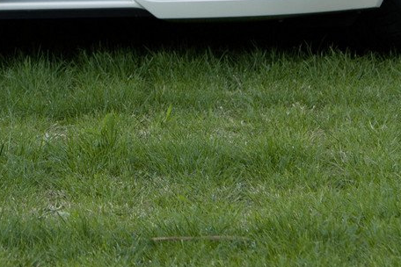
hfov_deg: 3.1
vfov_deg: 2.0
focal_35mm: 669
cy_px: -457
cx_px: -103
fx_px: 7451
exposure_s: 1/40
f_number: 8
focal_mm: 122
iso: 100
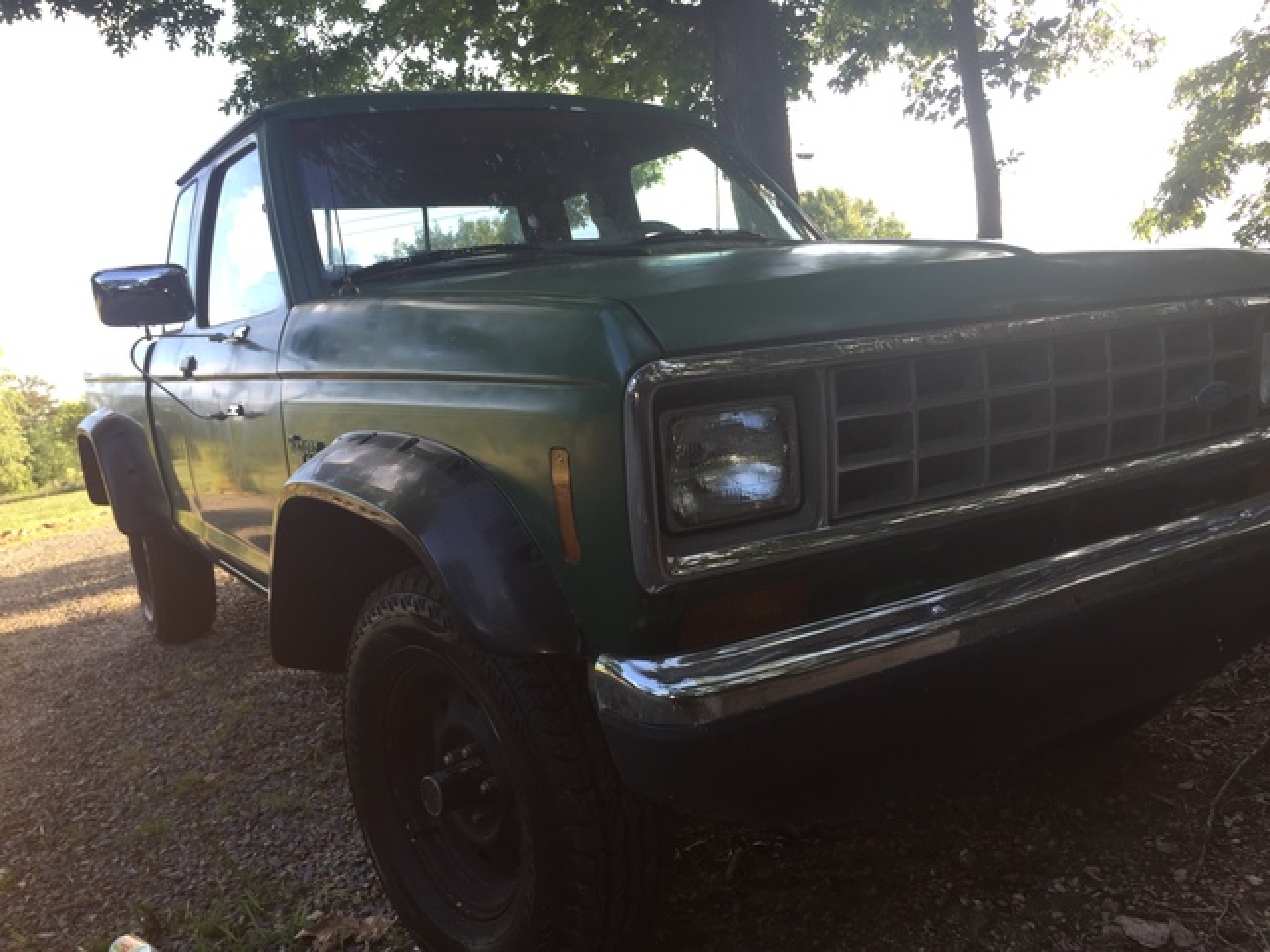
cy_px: 476
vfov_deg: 48.2
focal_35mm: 29
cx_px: 635
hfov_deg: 61.7
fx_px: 1064
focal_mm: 4.15
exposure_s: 1/130
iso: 32
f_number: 2.2
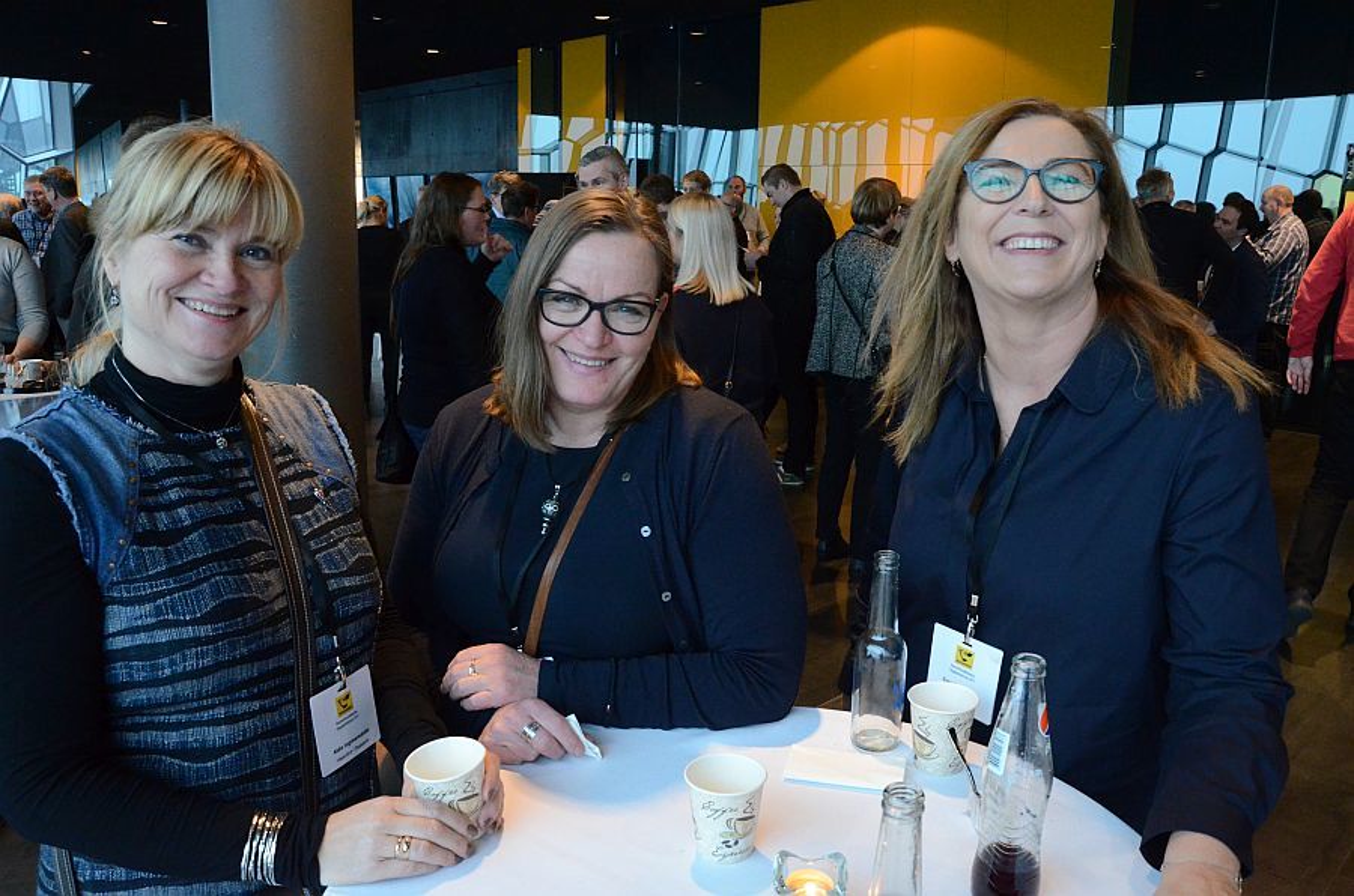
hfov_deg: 67.5
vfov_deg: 47.7
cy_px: 448
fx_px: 1013
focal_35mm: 27
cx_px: 677
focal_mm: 18
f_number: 8
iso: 4000
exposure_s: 1/80
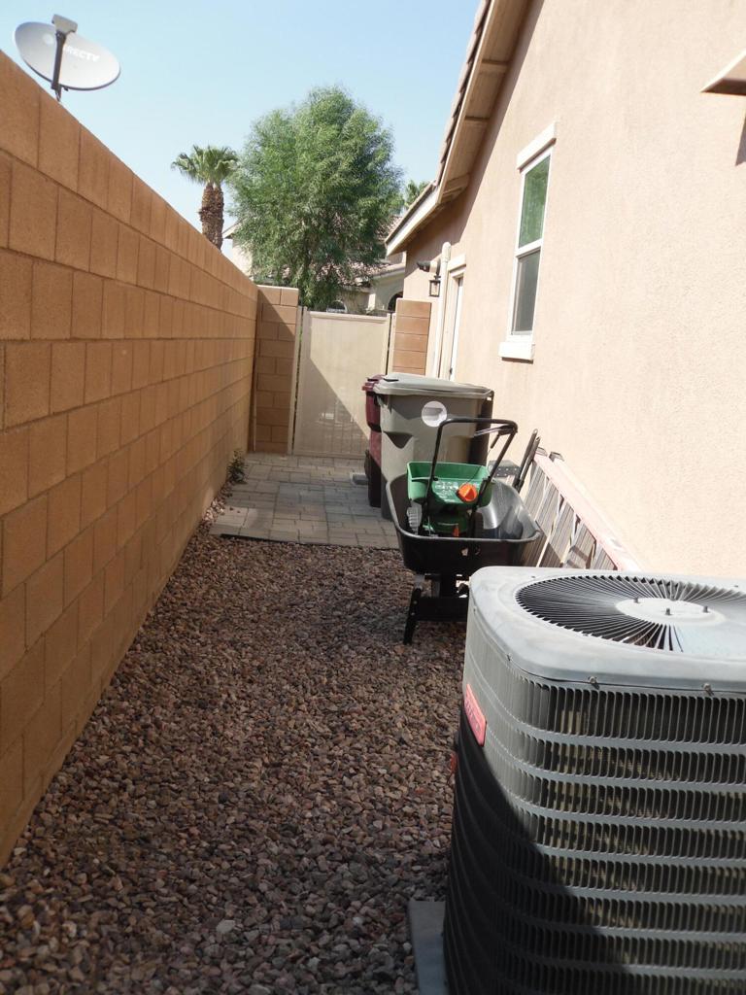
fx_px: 1006
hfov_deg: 40.7
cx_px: 373
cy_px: 498
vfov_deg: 52.6
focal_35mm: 35
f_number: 8.2
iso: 80
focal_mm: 6.3
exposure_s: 1/122
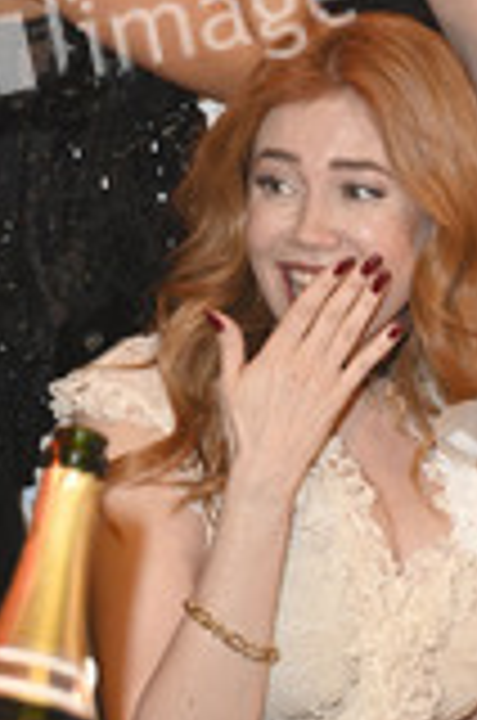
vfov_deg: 12.5
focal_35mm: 165
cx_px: 256
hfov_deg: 8.3
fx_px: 3293
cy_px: 225
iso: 2000
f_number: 5.6
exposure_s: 1/30
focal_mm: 66
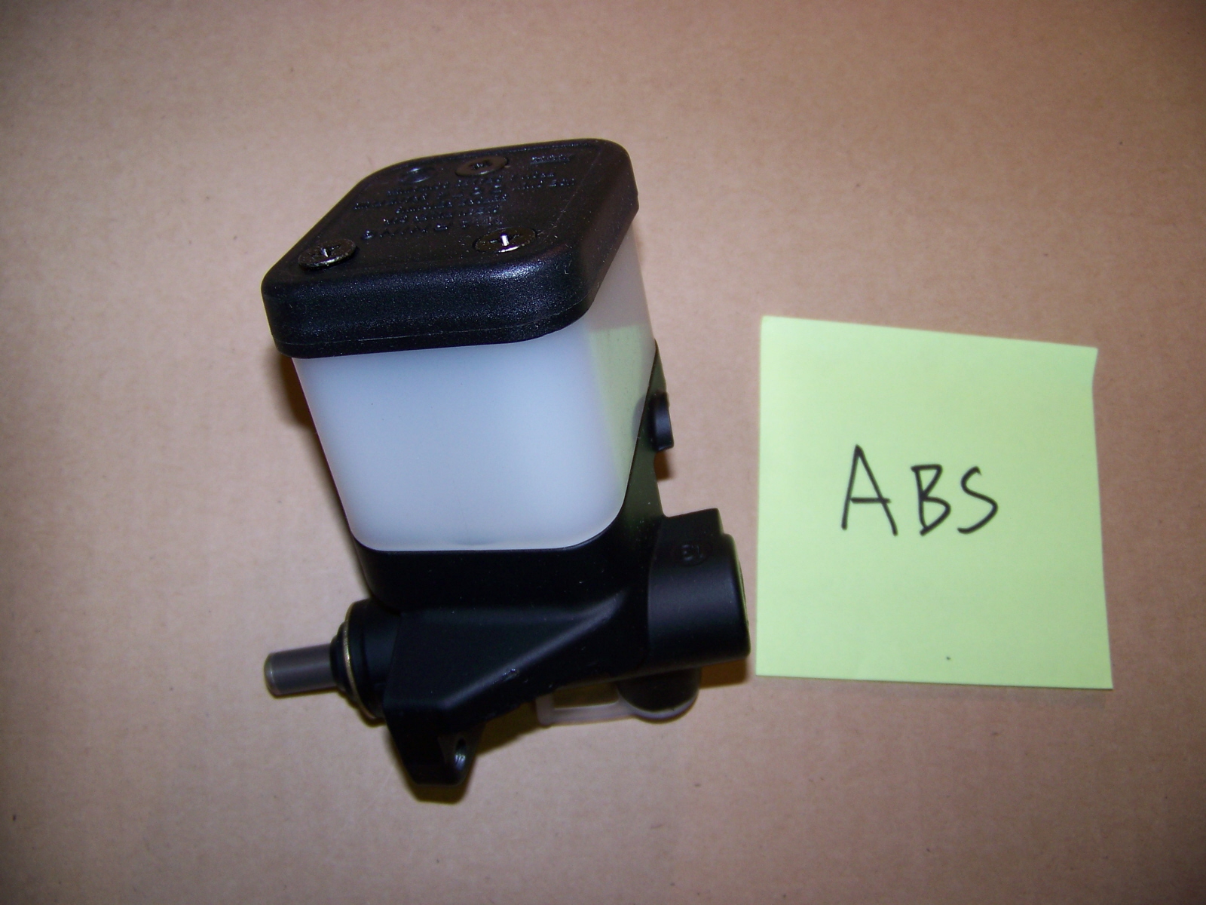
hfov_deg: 51.4
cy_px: 452
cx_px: 603
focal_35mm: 36
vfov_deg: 39.7
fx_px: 1254
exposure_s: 1/30
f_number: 2.8
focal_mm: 5.85
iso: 64
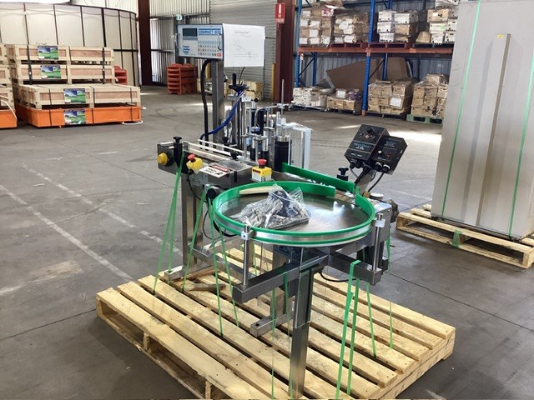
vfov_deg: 45.4
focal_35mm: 31
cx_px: 267
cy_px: 200
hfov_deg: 58.4
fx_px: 478
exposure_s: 1/50
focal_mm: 3.3
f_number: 2.4
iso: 200
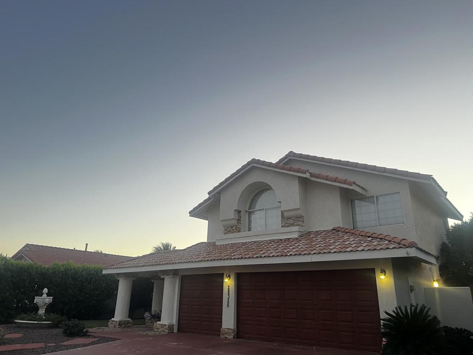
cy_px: 178
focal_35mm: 26
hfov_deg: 67.3
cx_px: 236
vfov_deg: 53.1
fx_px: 355
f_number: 1.5
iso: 250
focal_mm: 5.7
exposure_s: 1/60
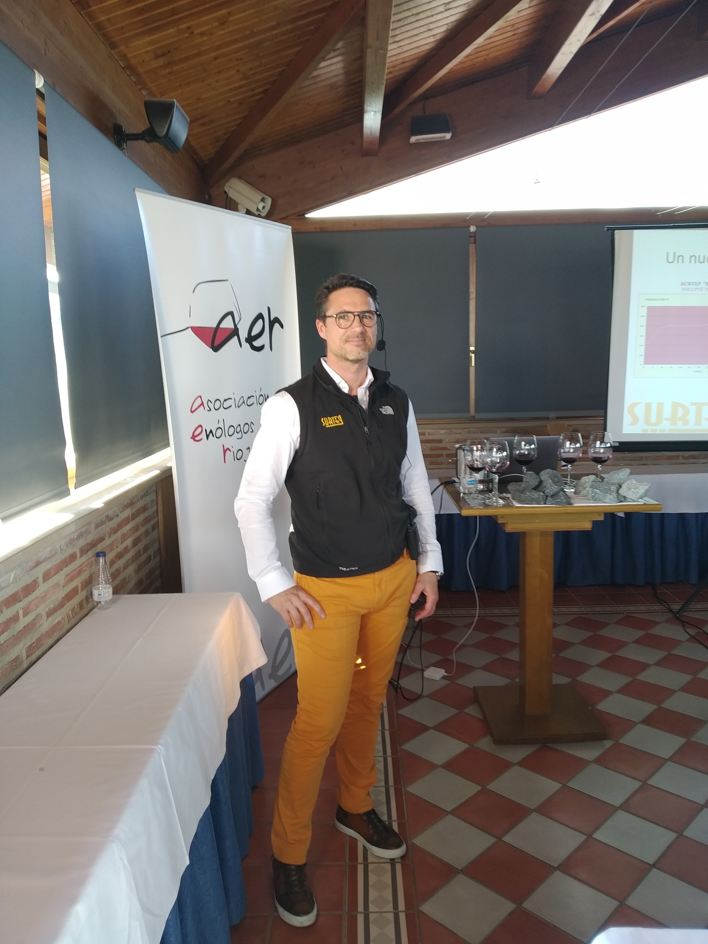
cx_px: 354
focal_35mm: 26
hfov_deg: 53.1
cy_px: 472
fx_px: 709
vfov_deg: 67.3
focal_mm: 3.82
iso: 125
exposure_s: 1/33
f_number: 2.2
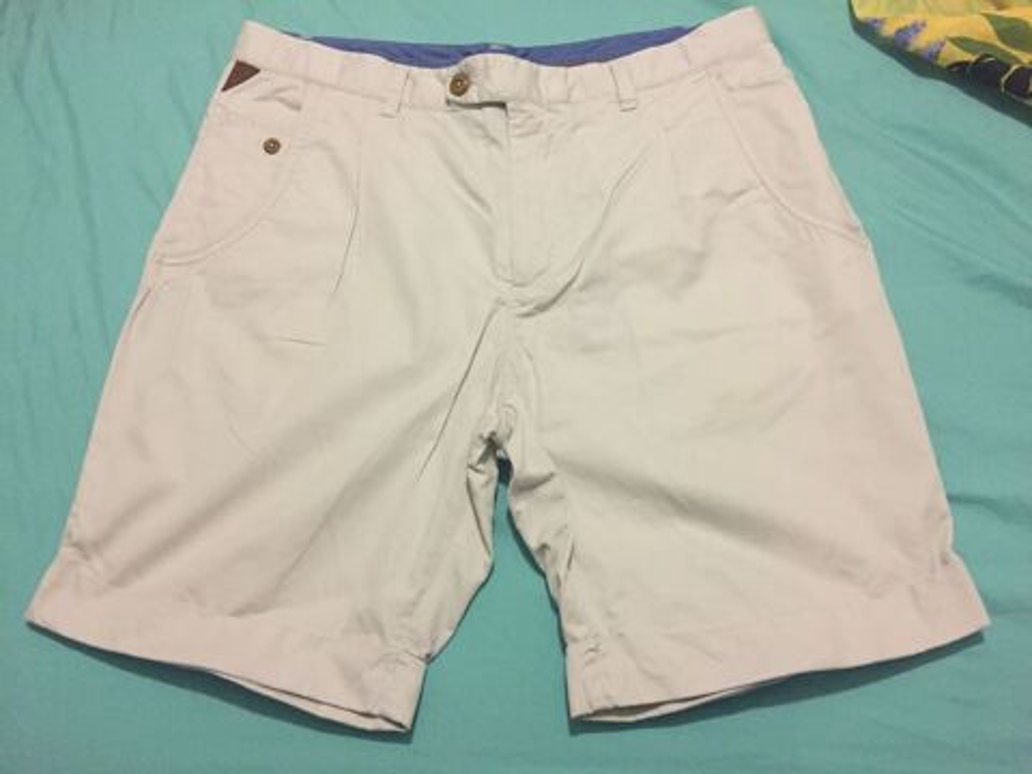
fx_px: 865
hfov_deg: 61.7
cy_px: 387
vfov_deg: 48.2
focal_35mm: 29
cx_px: 516
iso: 320
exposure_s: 1/33
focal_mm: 4.15
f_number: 2.2
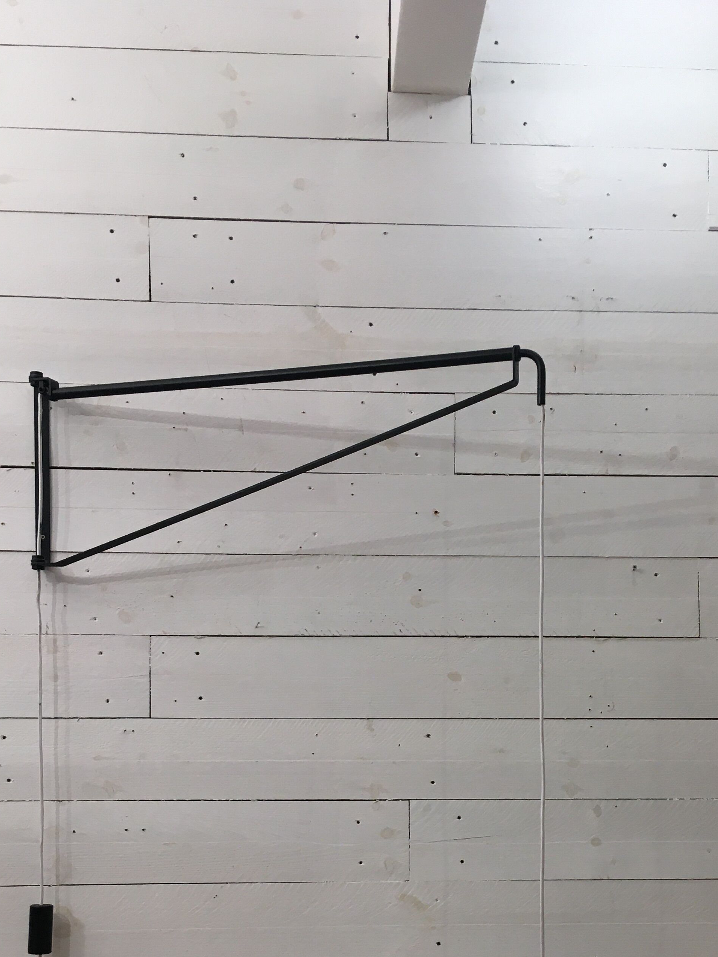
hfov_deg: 31.4
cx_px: 438
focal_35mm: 46
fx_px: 1272
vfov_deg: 39.9
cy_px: 735
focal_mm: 4.15
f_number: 2.2
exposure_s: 1/33
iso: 25
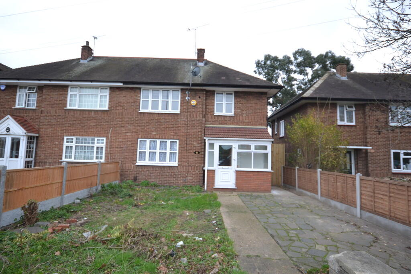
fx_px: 197
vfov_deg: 69.7
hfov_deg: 92.4
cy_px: 137
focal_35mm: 17
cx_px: 206
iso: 400
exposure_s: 1/100
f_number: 5
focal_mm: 11.5
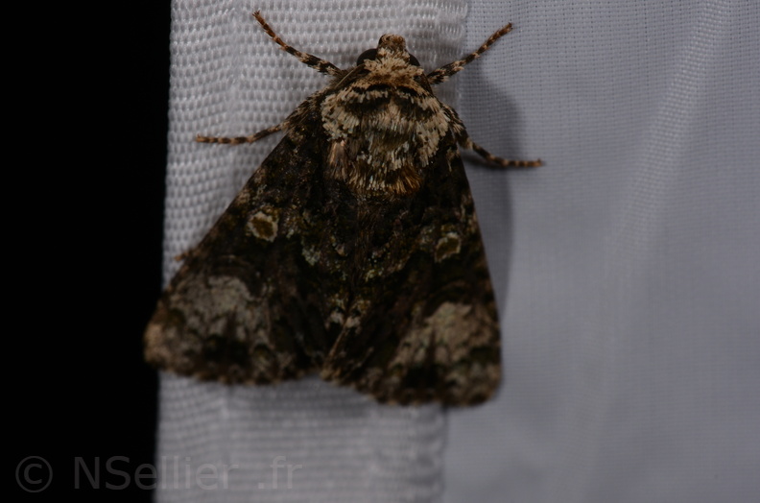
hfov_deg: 16.1
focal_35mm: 128
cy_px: 252
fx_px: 2685
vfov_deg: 10.7
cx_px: 380
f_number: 22
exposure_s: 1/60
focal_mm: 85
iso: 100
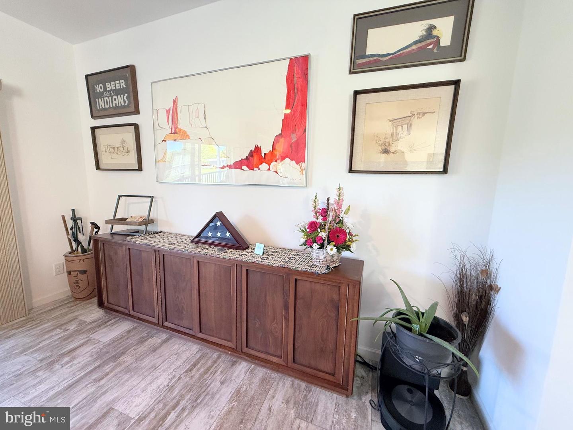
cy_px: 215
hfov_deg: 102.1
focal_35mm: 14
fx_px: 232
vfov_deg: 85.7
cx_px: 286
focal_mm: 2.22
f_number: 2.2
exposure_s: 1/120
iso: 320
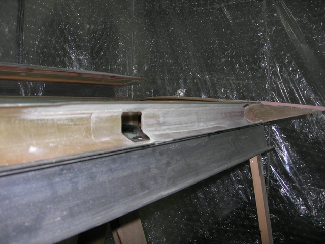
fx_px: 357
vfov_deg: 37.7
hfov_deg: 49.0
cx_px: 162
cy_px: 122
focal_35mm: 38
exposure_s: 1/60.1
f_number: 2.8
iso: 64
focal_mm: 7.8
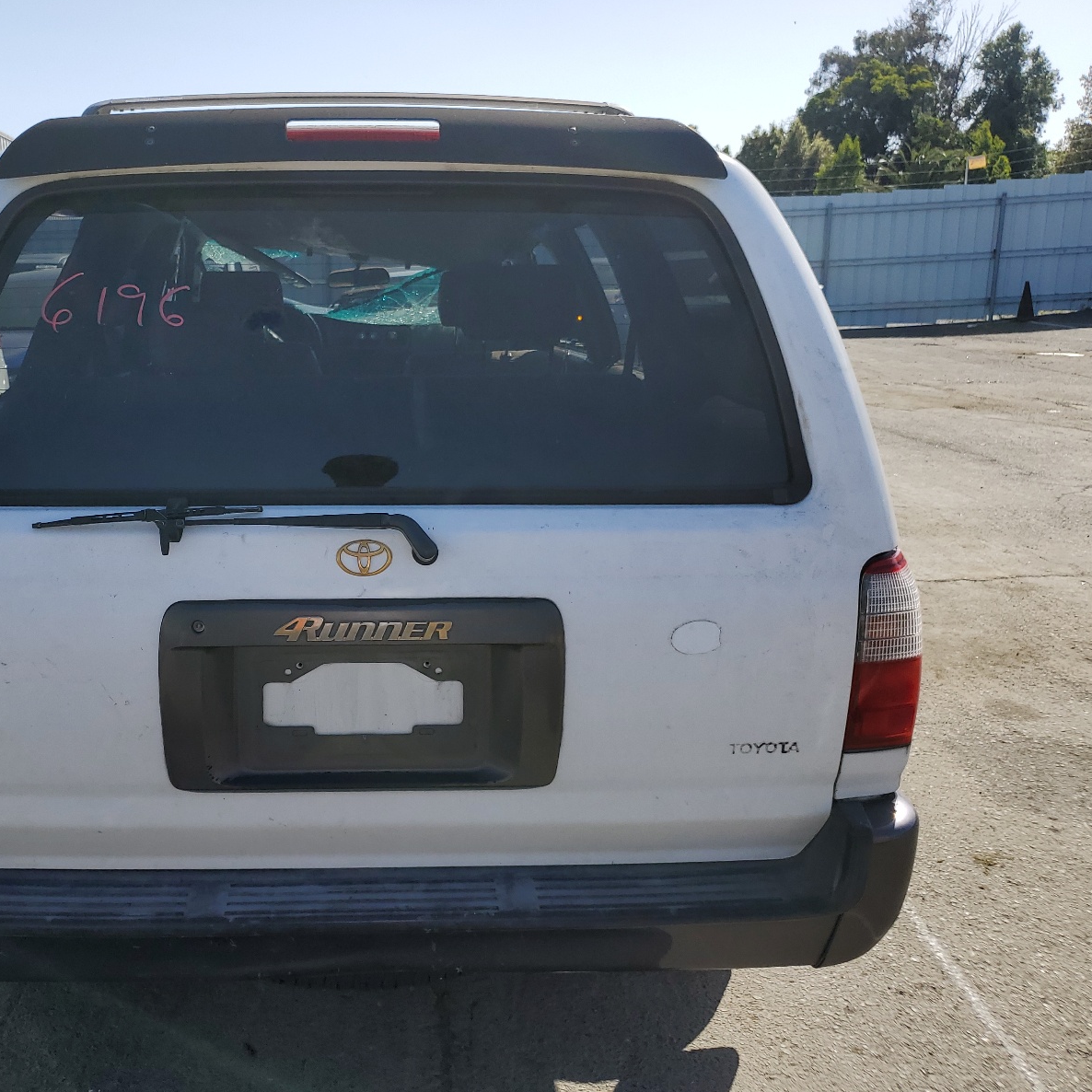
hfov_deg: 52.0
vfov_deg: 52.5
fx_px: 1106
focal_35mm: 31
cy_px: 546
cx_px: 407
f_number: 1.5
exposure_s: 1/3333
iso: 50
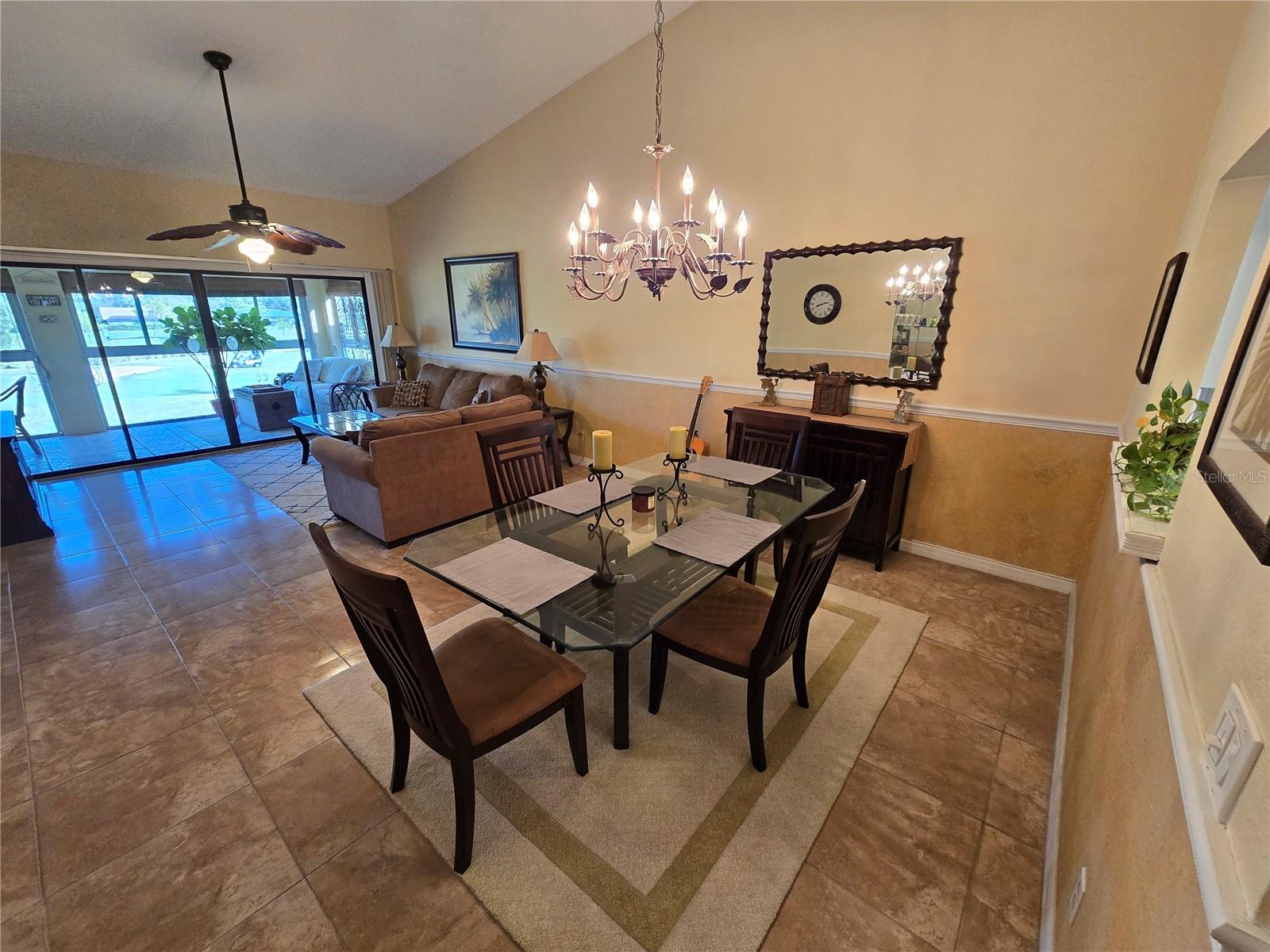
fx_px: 477
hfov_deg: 106.2
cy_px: 476
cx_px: 635
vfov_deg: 89.9
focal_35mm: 13
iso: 200
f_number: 2.2
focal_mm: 2.2
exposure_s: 1/60
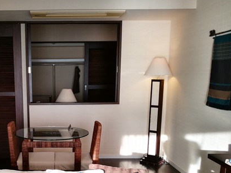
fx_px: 313
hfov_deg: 39.3
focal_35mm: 47
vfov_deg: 30.2
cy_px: 134
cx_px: 55
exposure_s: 1/100
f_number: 2.2
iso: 100
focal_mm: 4.5
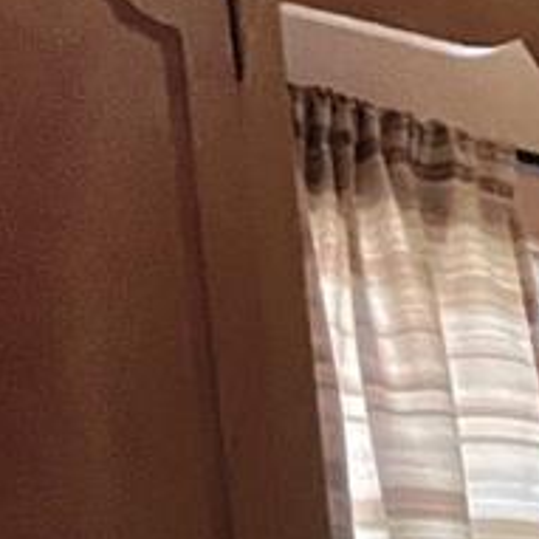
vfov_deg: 8.0
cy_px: 1676
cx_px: 1575
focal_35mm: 185
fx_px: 3259
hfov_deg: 8.2
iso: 500
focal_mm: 4.2
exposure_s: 1/49
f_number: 1.6
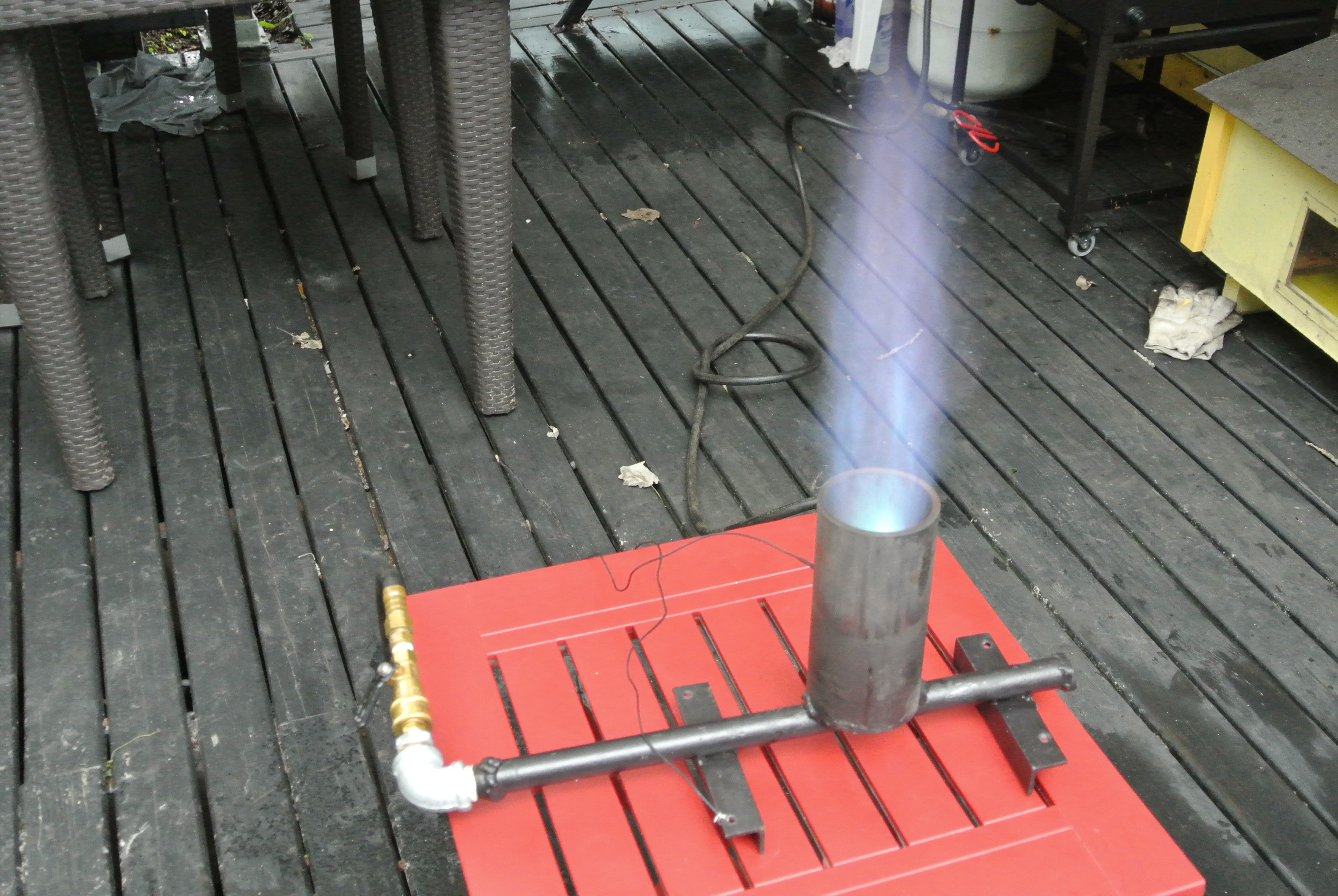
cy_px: 448
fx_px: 1563
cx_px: 669
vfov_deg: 32.0
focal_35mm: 42
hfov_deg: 46.3
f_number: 4.2
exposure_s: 1/15
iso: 2200
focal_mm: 15.7
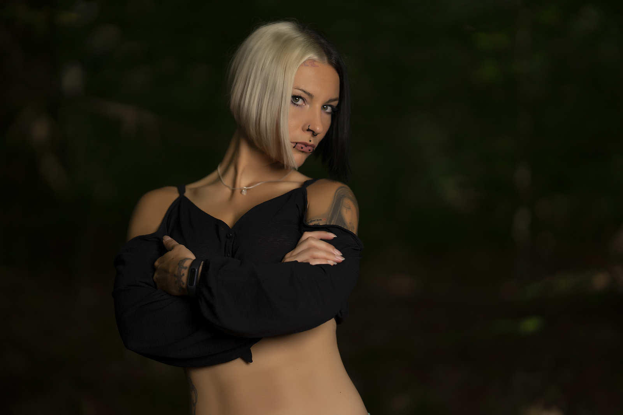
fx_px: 1817
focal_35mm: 105
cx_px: 312
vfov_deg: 13.0
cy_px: 208
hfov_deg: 19.5
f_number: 1.4
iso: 100
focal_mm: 105
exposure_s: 1/1600
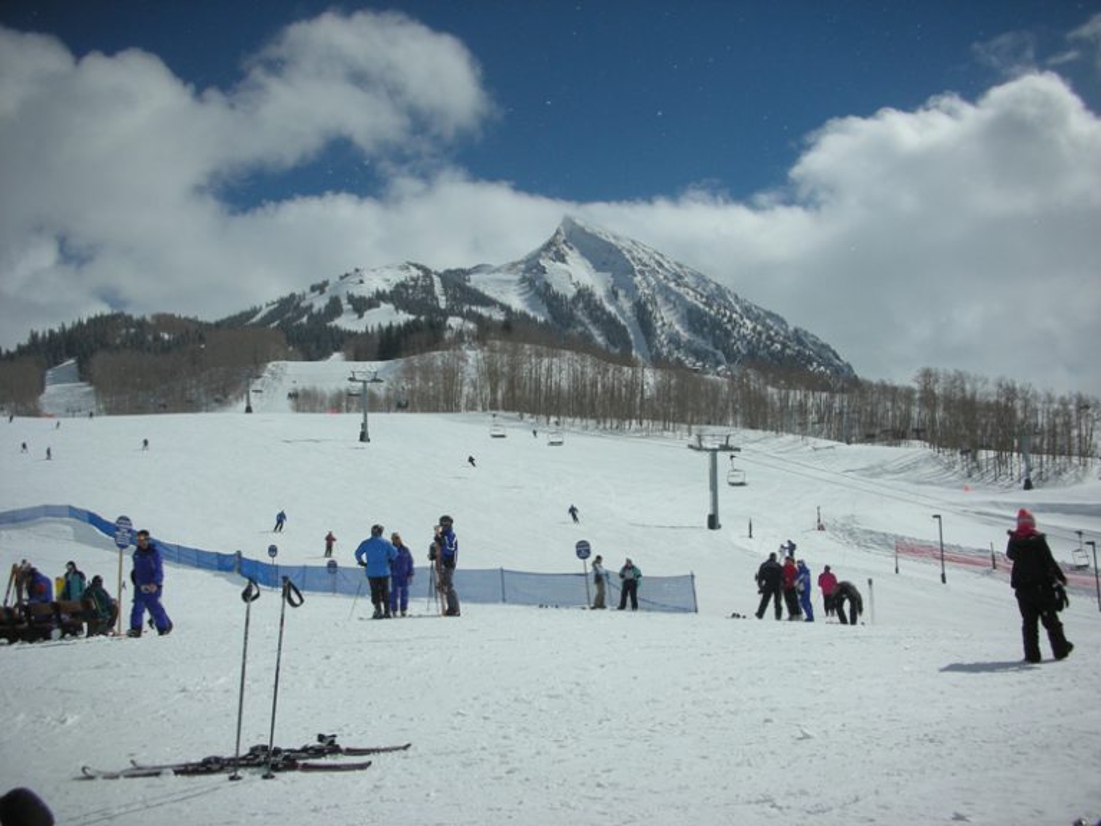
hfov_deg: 52.6
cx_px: 550
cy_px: 413
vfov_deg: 40.7
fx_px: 1113
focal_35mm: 35
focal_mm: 5.8
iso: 50
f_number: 8.5
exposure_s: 1/390
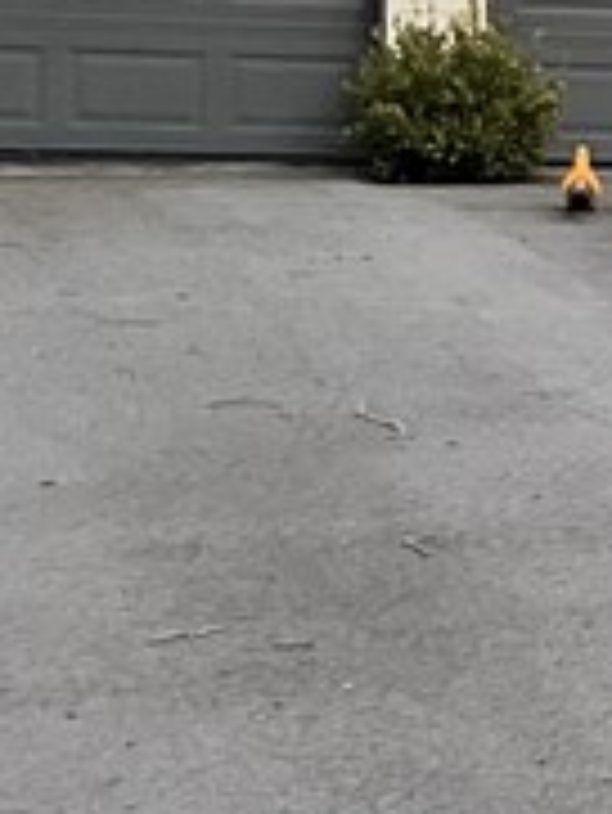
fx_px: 3861
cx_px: 2120
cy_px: 193
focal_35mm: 164
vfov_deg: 12.0
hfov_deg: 7.4
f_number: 1.8
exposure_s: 1/415
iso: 16
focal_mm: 3
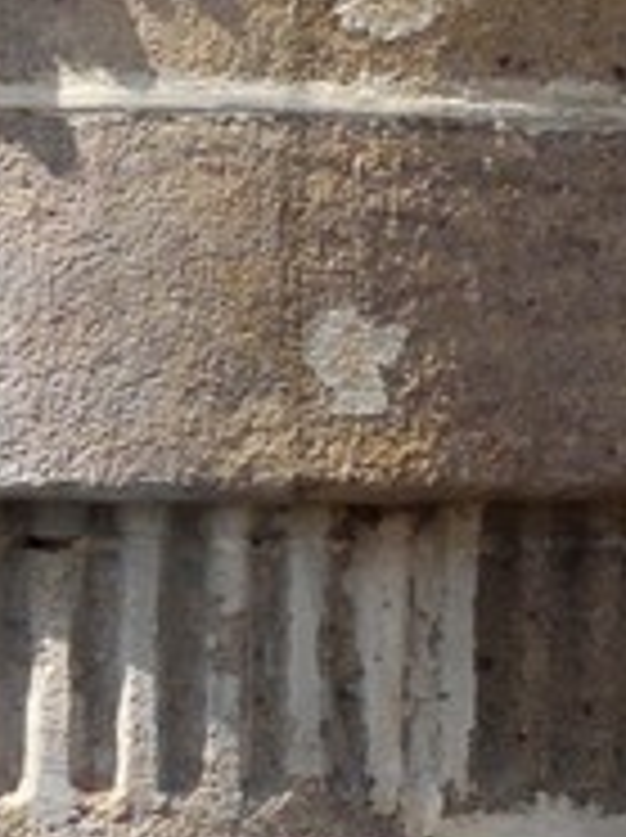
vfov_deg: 7.5
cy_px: 266
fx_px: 6404
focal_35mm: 265
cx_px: 1932
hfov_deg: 5.3
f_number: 13
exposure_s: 1/250
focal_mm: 32
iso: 200
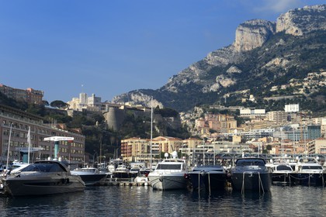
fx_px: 543
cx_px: 163
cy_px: 108
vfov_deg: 22.6
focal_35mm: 60
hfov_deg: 33.4
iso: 200
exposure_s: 1/250
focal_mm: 60
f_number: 11
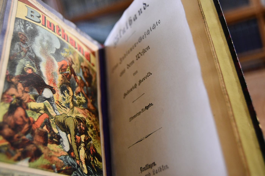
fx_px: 331
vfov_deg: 29.9
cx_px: 132
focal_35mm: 45
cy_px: 88
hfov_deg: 43.6
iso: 2000
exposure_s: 1/125
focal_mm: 30
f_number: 4.2
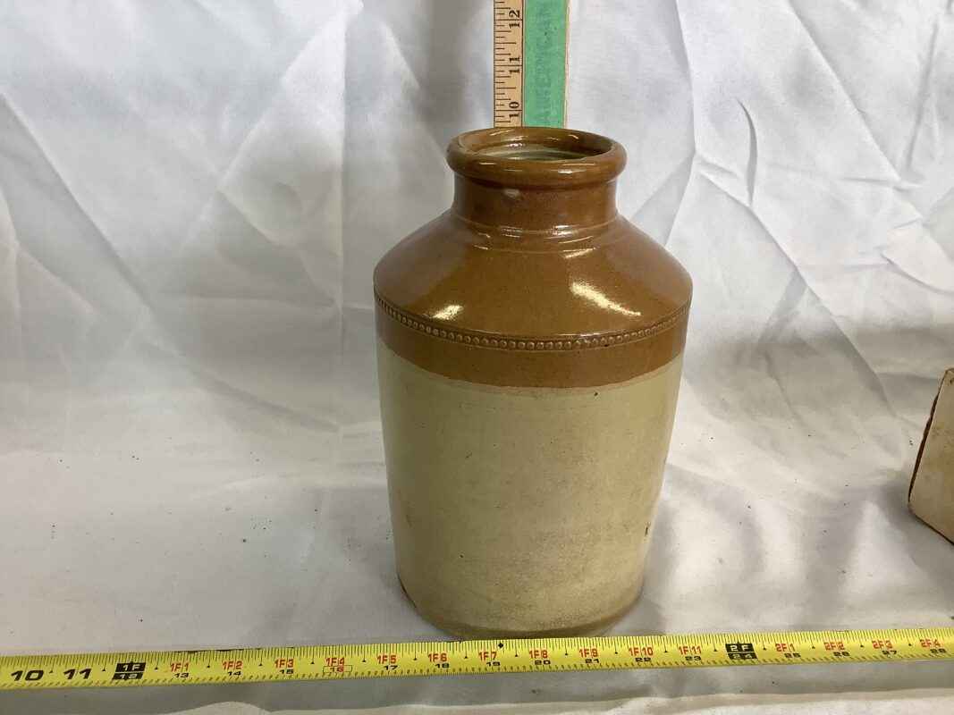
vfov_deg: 45.4
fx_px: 854
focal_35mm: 31
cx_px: 477
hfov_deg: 58.4
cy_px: 358
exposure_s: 1/60
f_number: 2.4
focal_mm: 3.3
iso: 64
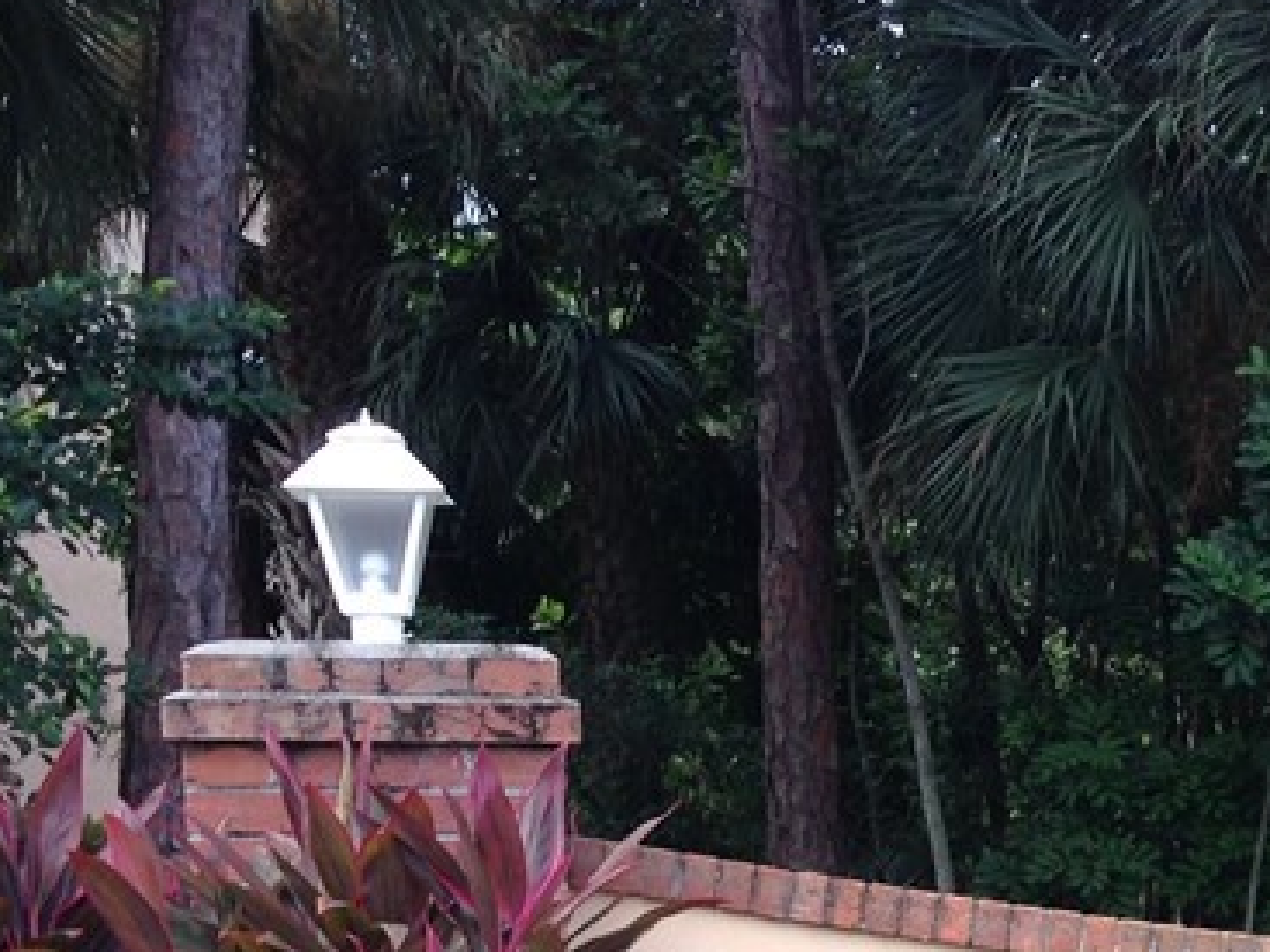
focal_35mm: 92
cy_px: 1174
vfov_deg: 15.4
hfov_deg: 19.8
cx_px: 1592
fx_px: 3374
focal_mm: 4.12
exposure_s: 1/233
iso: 50
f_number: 2.4
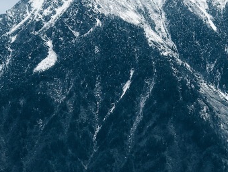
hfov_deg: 11.4
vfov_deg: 8.6
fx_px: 1134
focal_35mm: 172
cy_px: 80
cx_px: 192
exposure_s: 1/1368
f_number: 2.8
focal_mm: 6.6
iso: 20
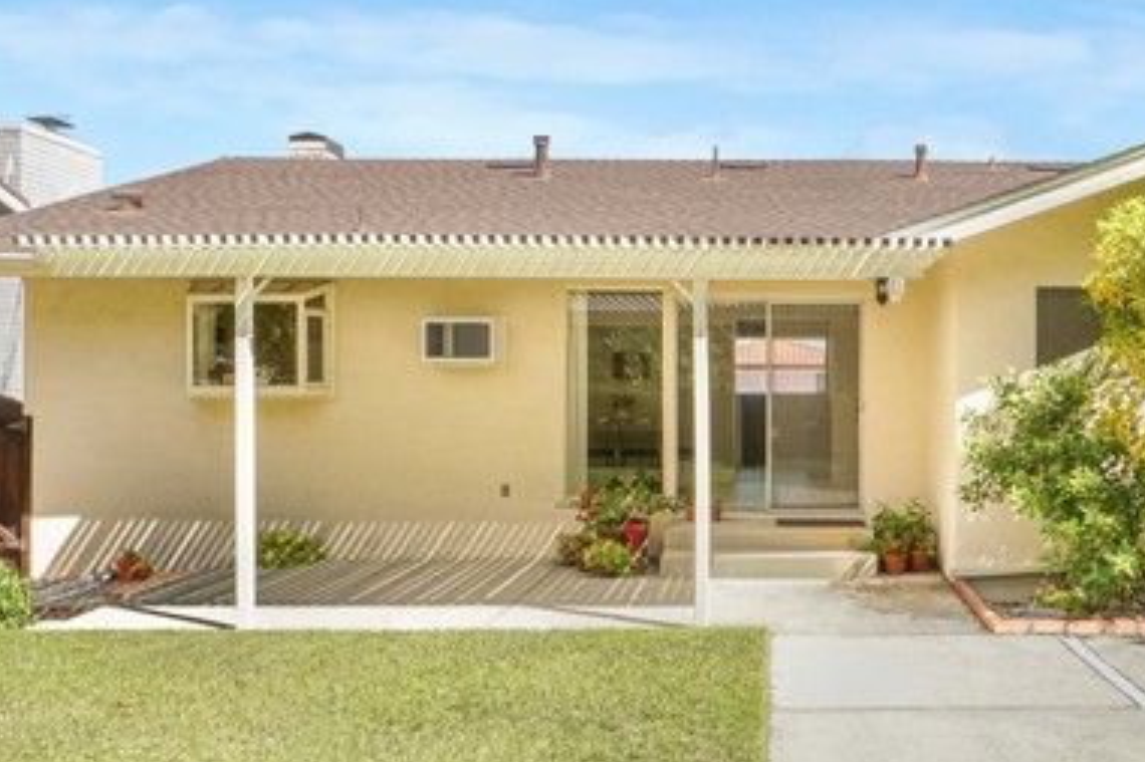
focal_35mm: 33
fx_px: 1044
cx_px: 792
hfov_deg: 55.9
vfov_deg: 40.1
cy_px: 393
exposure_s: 1/25
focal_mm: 13
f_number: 16
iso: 125
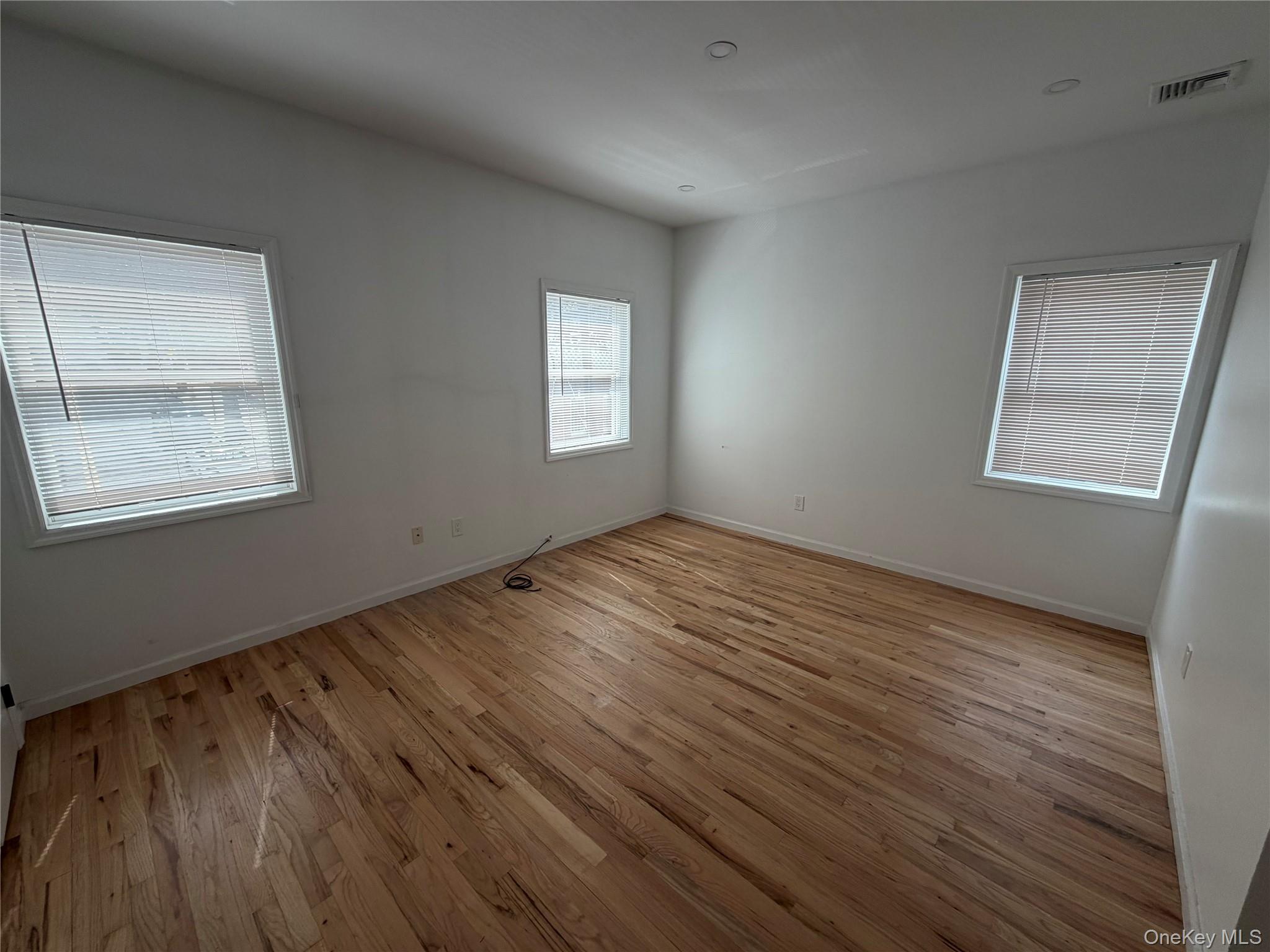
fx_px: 514
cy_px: 476
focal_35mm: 14
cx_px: 635
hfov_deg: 102.1
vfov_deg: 85.7
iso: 50
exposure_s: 1/121
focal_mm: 2.22
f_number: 2.2
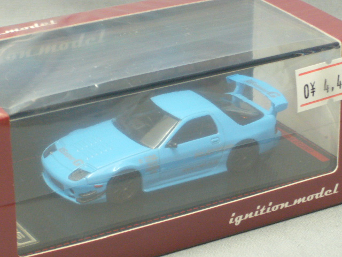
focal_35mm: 144
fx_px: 1423
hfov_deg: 13.7
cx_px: 171
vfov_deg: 10.3
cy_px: 128
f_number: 5
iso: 200
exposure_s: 1/10
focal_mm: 17.4
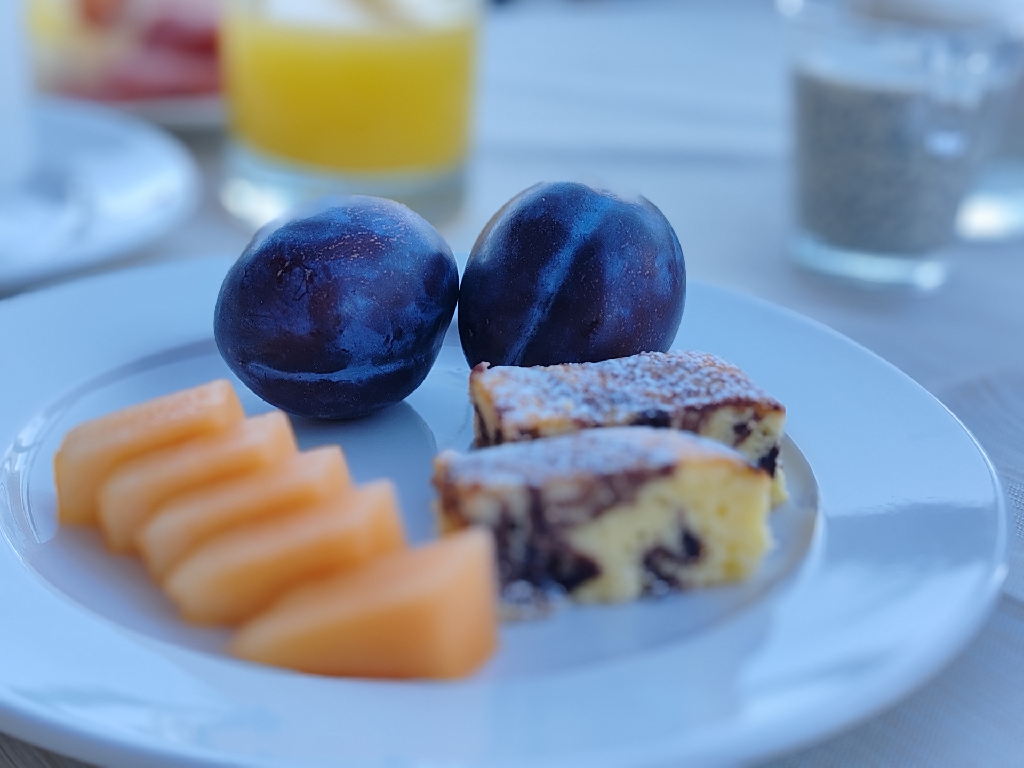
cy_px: 384
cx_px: 512
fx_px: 1597
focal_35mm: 54
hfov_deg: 35.5
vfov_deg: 27.0
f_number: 2.4
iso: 125
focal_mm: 6.12
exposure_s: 1/100
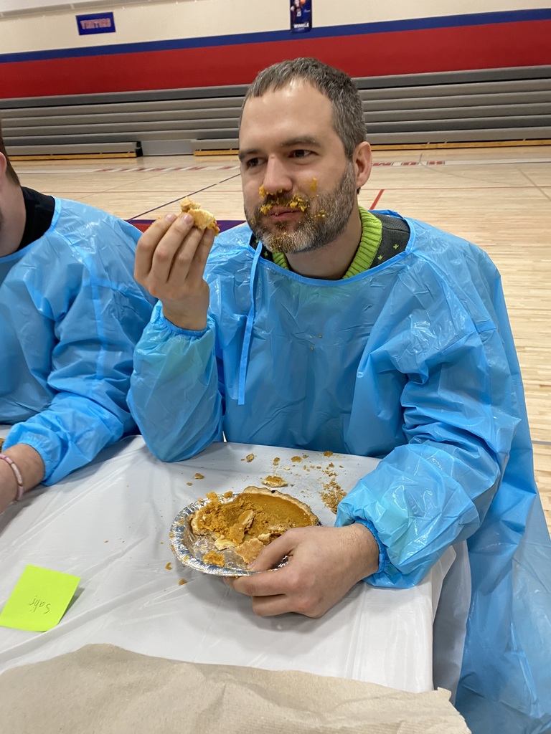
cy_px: 367
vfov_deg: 67.3
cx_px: 276
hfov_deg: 53.1
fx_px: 552
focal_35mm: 26
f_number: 1.8
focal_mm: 4.25
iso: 125
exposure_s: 1/60
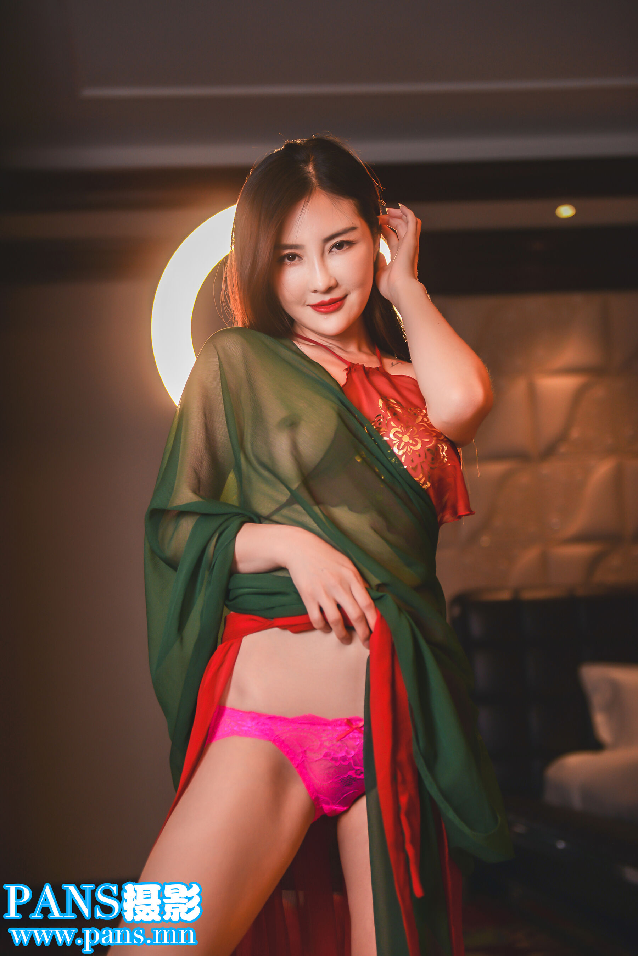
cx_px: 319
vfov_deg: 34.5
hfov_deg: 23.4
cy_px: 478
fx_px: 1540
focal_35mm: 58
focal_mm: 58
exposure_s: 1/100
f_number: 2.8
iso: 400
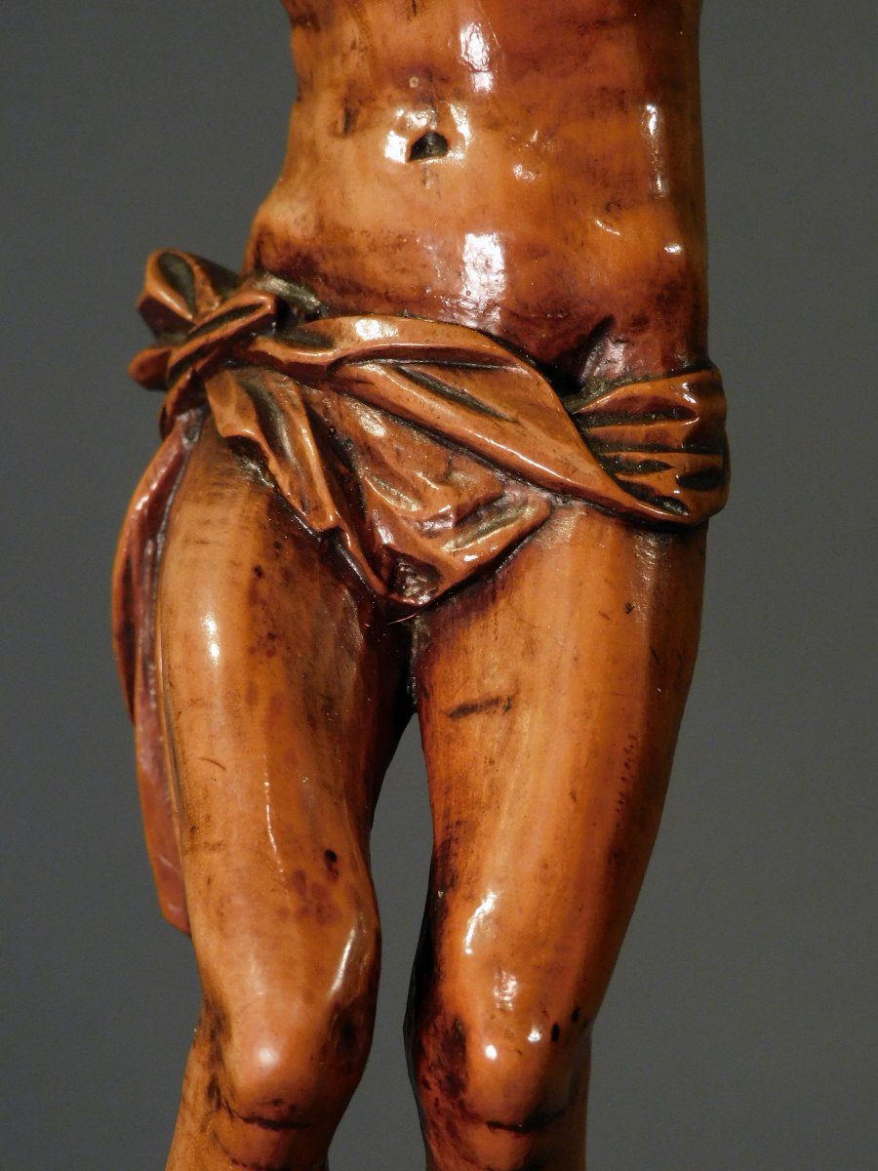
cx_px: 439
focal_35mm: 95
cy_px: 586
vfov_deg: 20.7
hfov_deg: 15.6
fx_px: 3213
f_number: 4.8
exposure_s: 1/60
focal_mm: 17
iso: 400
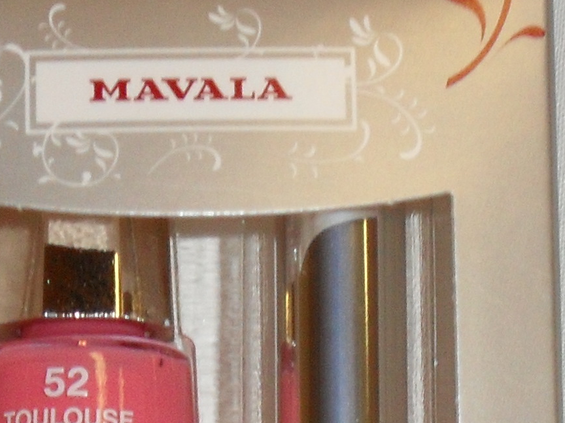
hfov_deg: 9.5
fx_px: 3379
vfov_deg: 7.1
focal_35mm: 207
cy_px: 655
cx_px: 171
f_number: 3.9
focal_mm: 8.7
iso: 200
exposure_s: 1/45
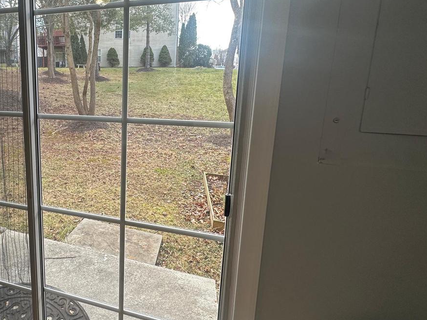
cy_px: 126
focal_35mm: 23
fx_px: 284
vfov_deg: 58.3
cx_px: 91
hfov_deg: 67.6
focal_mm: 2.22
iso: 40
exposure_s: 1/110
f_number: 2.2
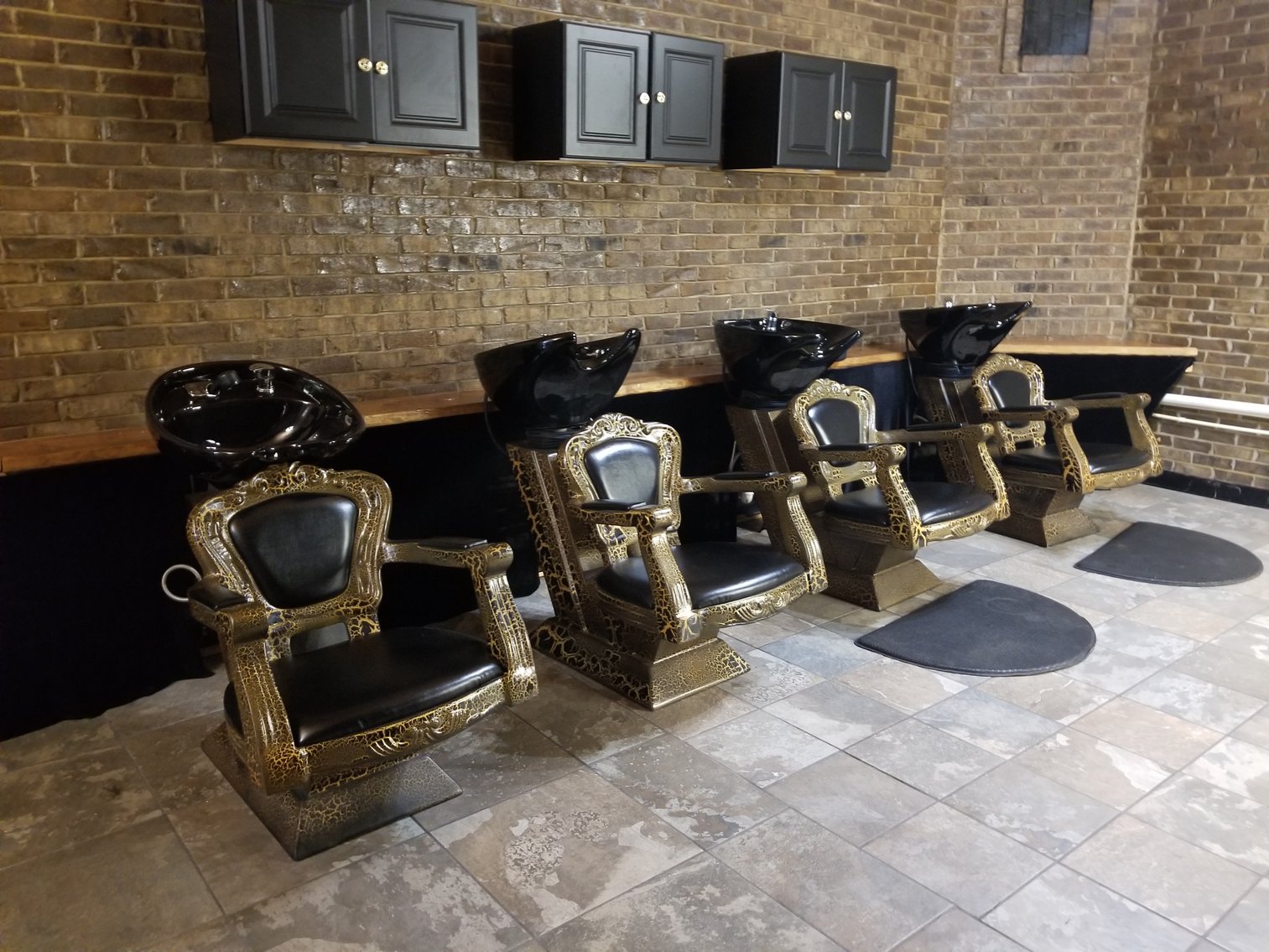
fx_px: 953
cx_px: 634
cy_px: 476
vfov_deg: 53.1
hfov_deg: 67.3
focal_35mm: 26
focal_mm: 4.25
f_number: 1.7
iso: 400
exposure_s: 1/10
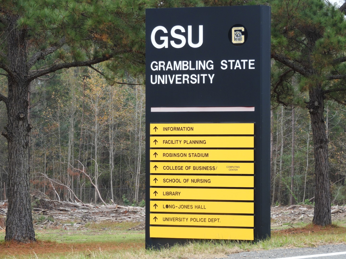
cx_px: 173
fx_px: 2199
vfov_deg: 6.8
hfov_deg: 9.0
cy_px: 130
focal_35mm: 220
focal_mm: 39.4
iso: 100
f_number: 5.3
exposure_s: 1/80
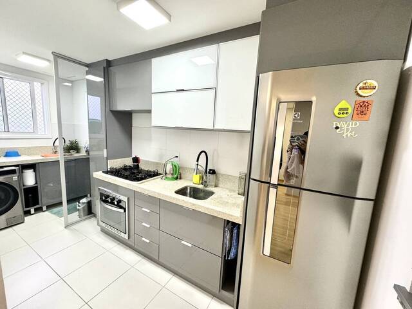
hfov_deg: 102.1
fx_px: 167
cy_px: 154
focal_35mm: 14
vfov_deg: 85.7
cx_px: 206
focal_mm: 2.22
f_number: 2.2
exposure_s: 1/60
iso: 200
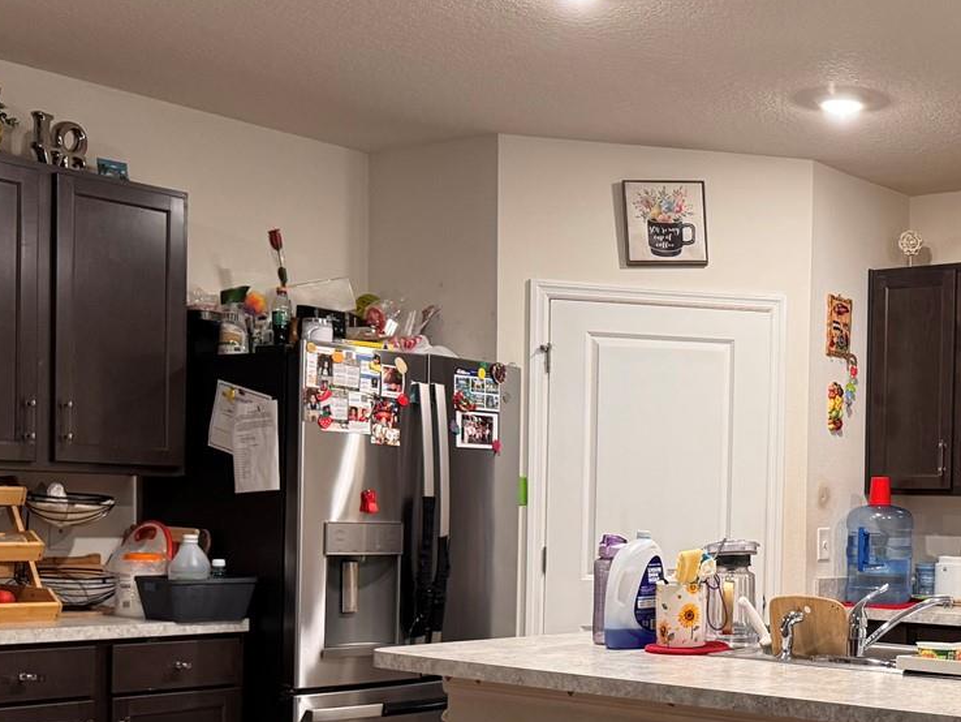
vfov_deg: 27.7
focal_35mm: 52
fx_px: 1444
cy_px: 540
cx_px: 880
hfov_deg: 34.6
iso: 320
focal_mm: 6.76
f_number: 1.78
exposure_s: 1/60
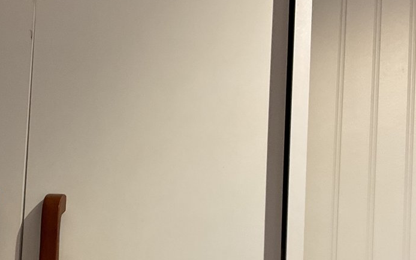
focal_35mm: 67
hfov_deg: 29.9
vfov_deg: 19.2
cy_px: 217
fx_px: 760
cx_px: 85
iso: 80
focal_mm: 3
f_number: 1.8
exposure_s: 1/50
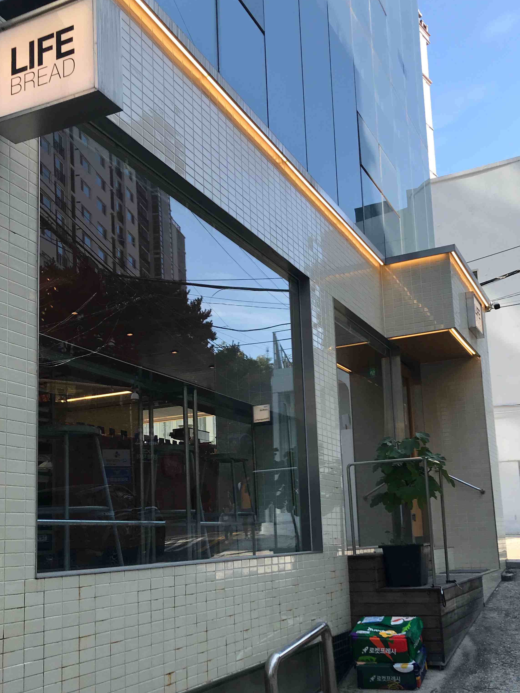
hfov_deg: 38.6
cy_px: 433
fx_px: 741
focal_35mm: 37
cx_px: 289
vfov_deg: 49.7
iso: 20
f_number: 1.8
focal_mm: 3.99
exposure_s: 1/785
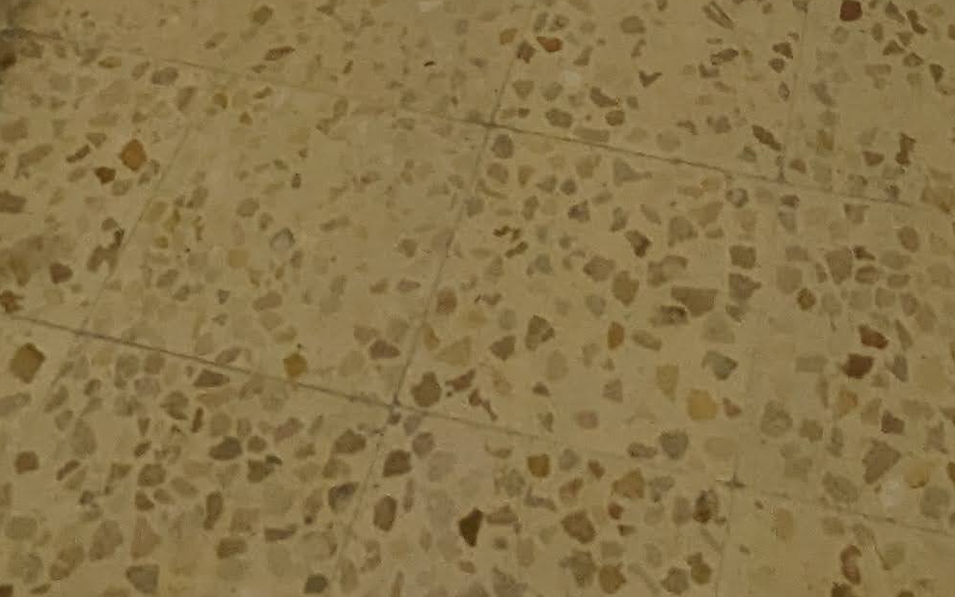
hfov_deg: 29.2
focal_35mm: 70
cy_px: -1238
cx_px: 615
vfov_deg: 11.0
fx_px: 1822
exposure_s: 1/50
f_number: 2.2
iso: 57
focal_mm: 2.35
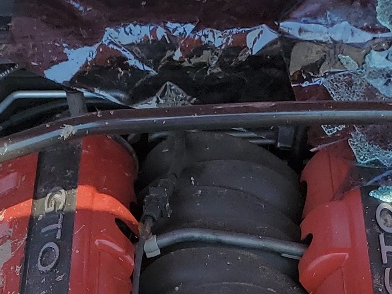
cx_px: 212
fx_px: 1200
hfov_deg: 18.5
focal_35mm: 106
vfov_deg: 12.3
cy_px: 592
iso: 50
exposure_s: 1/2000
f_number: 1.5
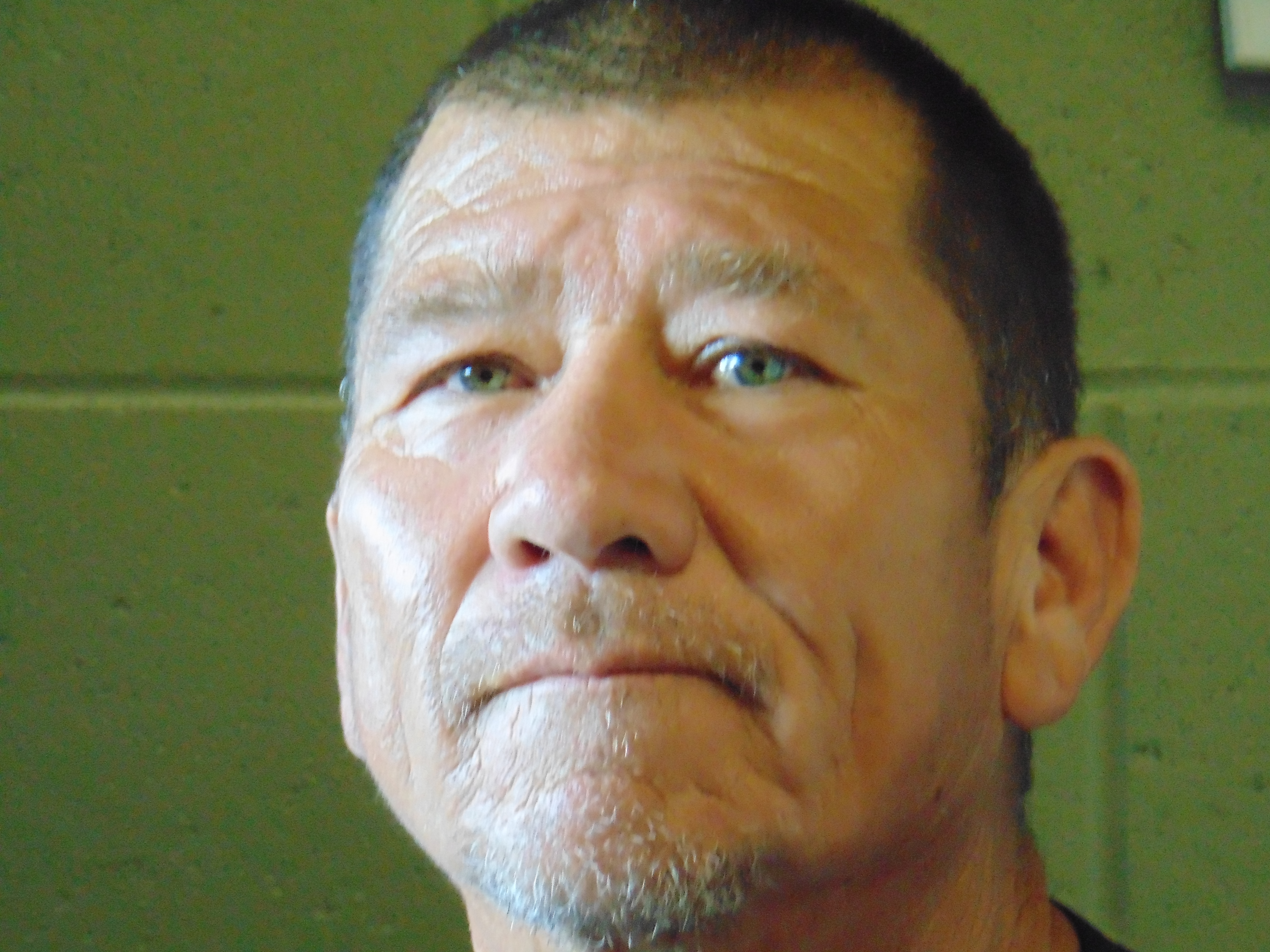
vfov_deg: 9.1
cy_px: 476
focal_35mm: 164
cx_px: 635
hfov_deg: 12.0
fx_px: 6017
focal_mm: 29.5
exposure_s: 1/60
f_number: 4
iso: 800
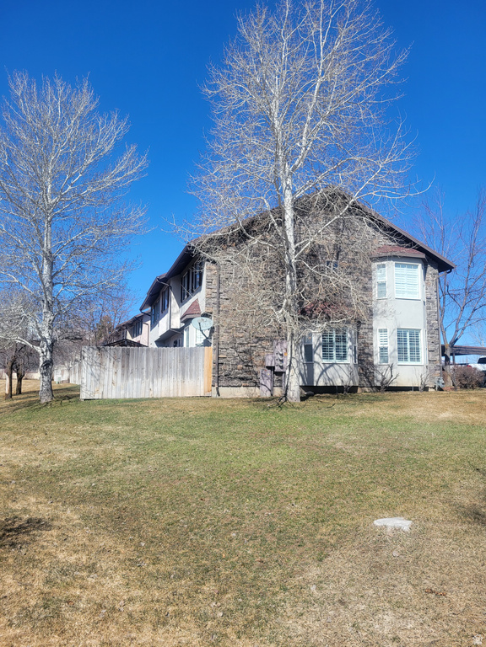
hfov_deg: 53.1
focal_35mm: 26
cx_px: 243
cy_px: 324
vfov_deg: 67.3
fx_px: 487
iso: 40
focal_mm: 5.4
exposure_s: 1/2252
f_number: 1.8
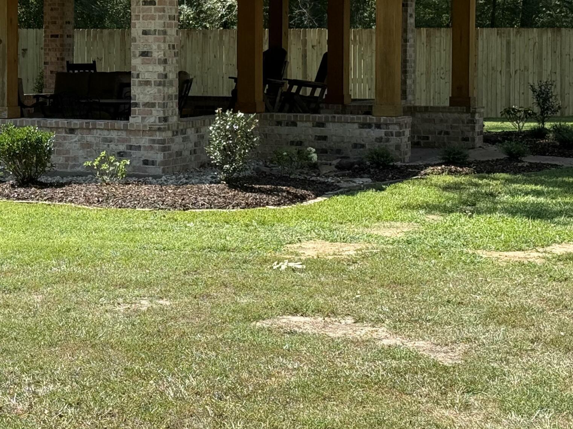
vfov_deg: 15.4
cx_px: 82
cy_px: 74
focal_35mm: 95
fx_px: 1573
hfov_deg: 20.3
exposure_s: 1/1513
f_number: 1.78
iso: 64
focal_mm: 6.76
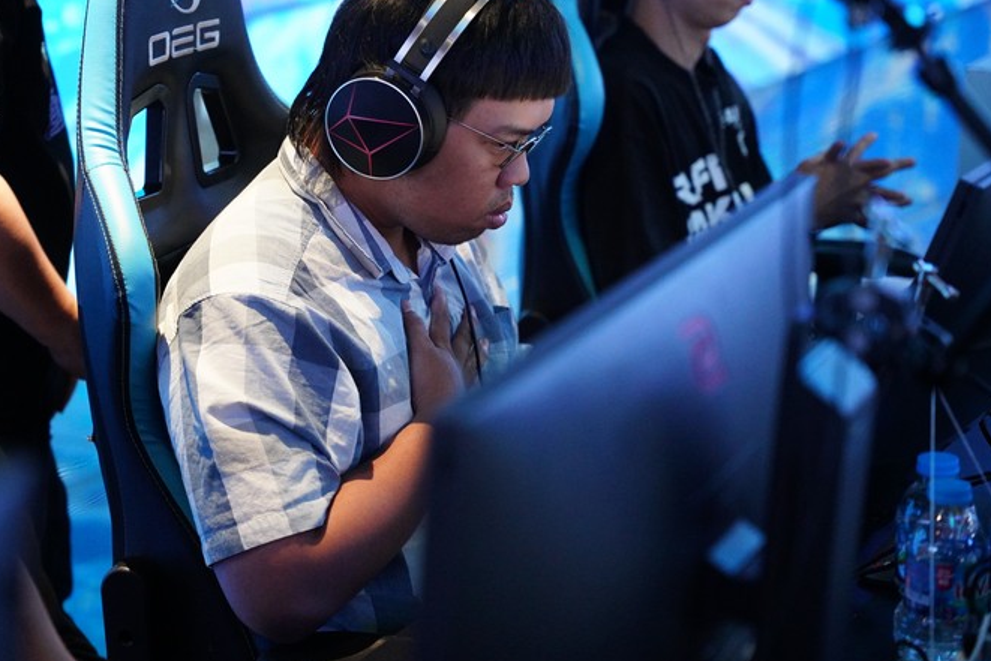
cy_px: 269
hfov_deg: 22.6
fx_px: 2478
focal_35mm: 90
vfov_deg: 15.2
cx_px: 388
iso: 8000
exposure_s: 1/200
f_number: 2.8
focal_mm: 70
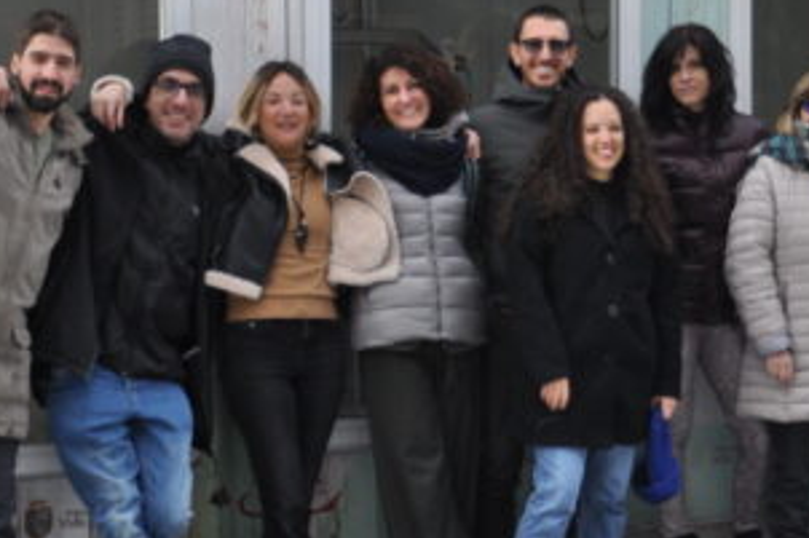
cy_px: 219
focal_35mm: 95
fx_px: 2140
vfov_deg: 14.3
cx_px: 587
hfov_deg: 21.3
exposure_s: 1/1000
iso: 500
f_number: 4
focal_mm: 25
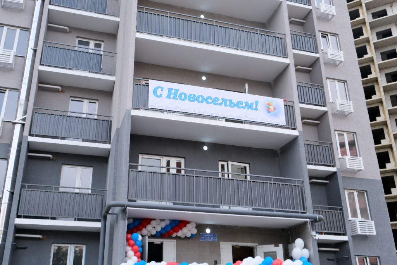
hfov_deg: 63.6
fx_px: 320
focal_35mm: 29
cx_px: 198
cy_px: 132
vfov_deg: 45.0
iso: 320
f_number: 5.6
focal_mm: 19.6
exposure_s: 1/210
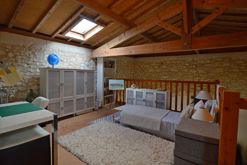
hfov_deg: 91.5
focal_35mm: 18
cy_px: 79
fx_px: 120
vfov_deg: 68.7
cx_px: 117
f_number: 3.5
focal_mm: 11
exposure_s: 1/60
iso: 500
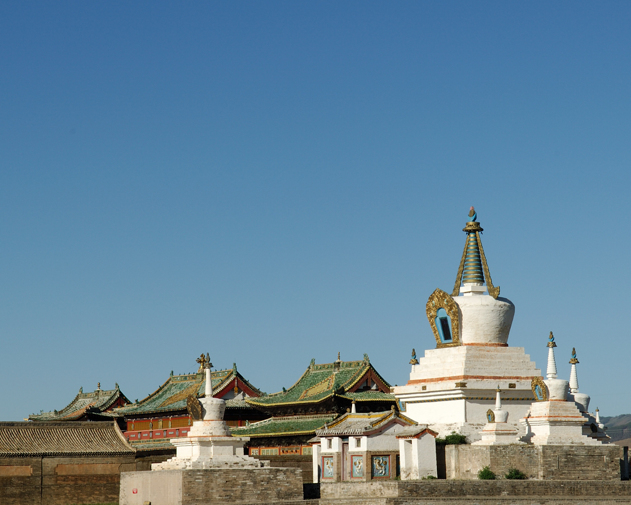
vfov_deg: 13.9
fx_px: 2066
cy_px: 278
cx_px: 356
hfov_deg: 17.4
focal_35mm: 111
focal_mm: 55
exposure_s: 1/125
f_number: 13
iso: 100
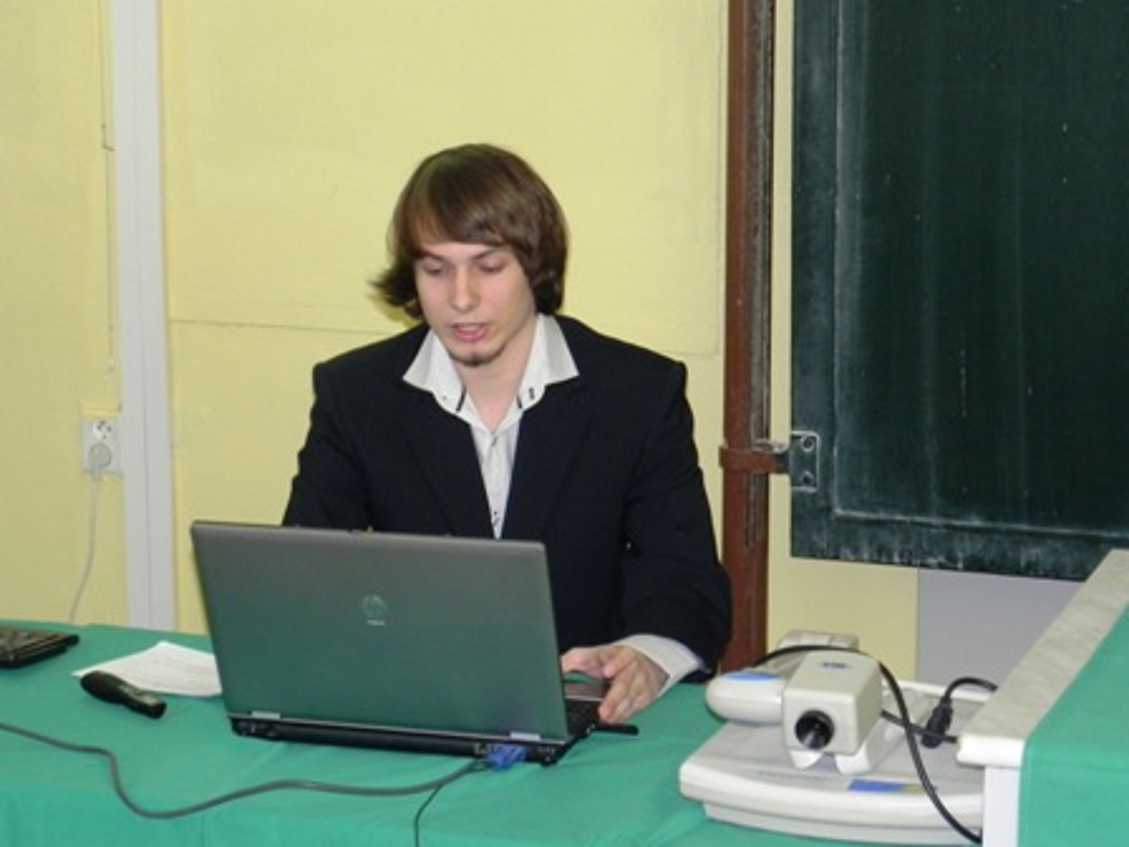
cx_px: 564
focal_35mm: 105
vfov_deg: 14.1
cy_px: 424
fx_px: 3425
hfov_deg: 18.7
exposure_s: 1/30
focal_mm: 18.8
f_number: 4
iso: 256
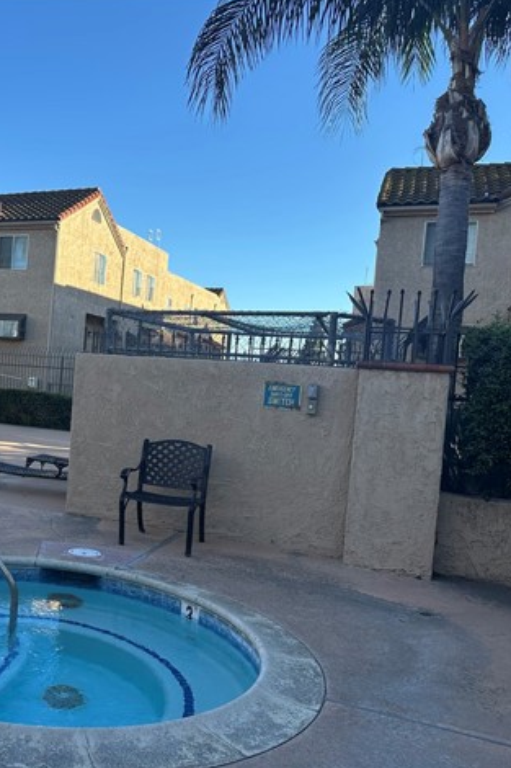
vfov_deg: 55.8
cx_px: 21
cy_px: 386
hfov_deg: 35.7
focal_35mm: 34
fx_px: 724
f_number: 1.78
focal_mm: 6.86
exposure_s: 1/1613
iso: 80
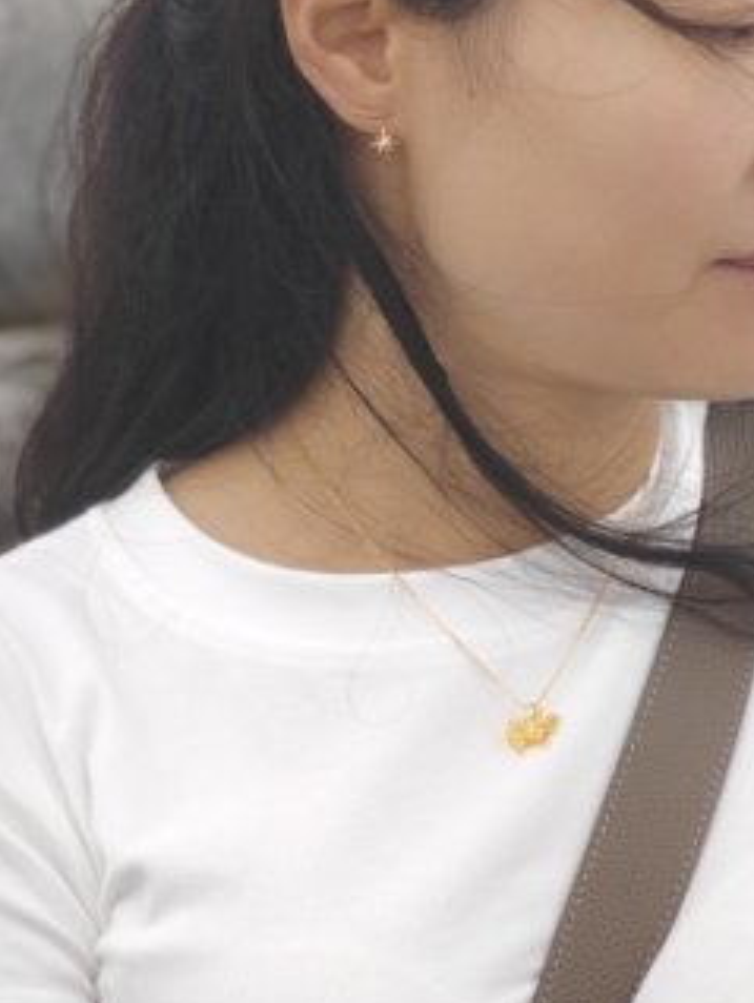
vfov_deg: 9.8
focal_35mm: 201
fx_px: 5830
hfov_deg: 7.4
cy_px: 172
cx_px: 476
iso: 50
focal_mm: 12.28
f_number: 1.8
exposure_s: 1/2247
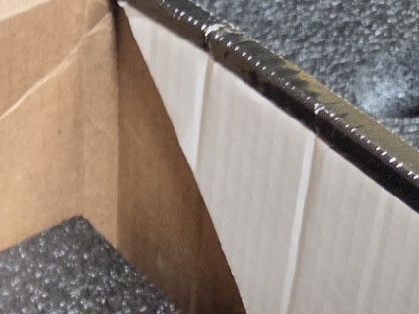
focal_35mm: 104
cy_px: 698
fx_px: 1258
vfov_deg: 12.0
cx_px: -122
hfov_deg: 17.7
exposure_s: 1/120
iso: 250
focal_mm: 5.4
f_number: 1.8
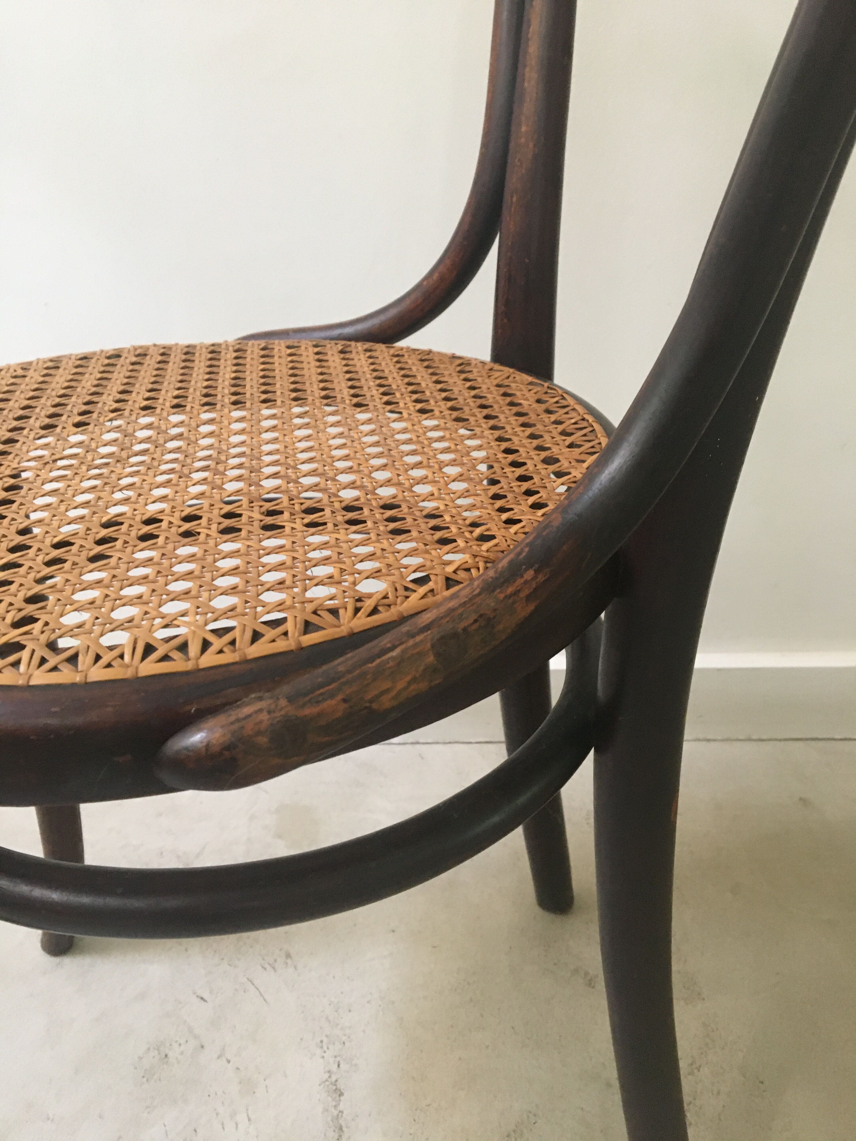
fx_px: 956
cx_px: 428
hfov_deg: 48.2
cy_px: 570
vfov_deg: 61.7
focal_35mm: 29
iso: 200
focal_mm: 4.15
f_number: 2.2
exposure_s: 1/33
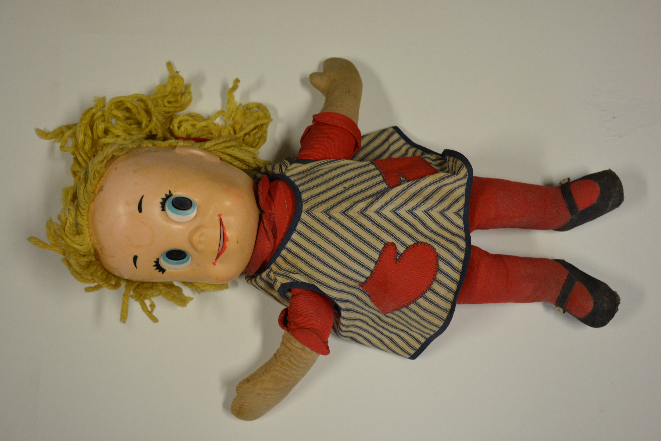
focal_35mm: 60
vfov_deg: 22.6
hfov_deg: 33.4
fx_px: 1102
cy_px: 220
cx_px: 330
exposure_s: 1/60
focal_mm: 40
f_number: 5.6
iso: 800
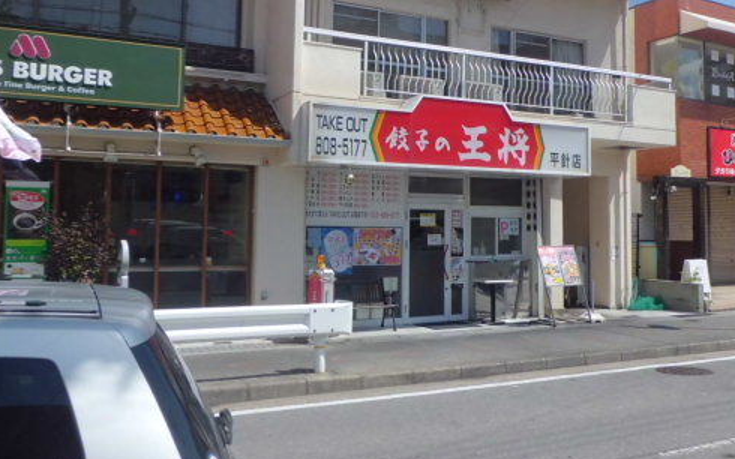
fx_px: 721
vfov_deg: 35.2
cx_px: 448
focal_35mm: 36
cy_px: 180
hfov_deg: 53.6
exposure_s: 1/160
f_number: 7.9
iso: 64
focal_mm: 4.7
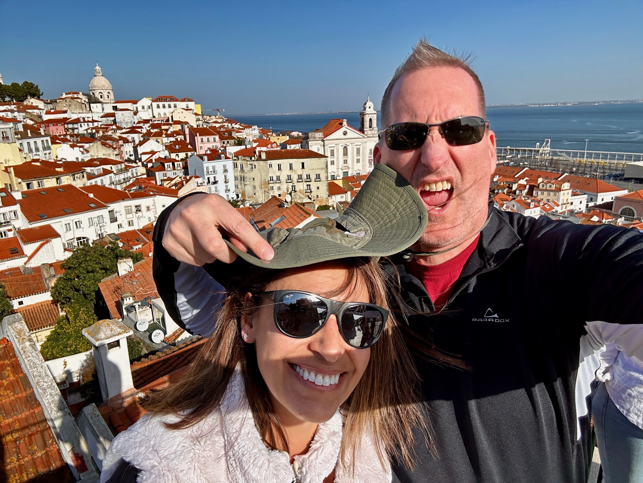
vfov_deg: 58.9
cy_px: 242
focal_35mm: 23
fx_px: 427
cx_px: 322
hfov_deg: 73.9
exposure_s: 1/1058
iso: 25
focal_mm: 2.69
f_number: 1.9
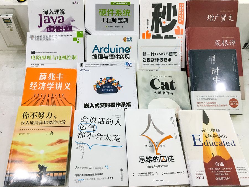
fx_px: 209
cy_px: 94
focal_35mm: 29
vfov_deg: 48.2
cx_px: 124
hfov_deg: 61.7
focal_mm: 4.15
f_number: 2.2
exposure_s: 1/33
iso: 50
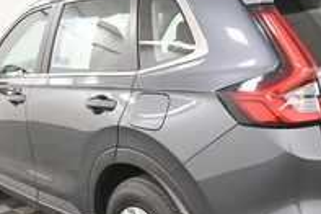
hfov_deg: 32.7
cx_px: 209
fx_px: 543
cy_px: 140
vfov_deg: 22.1
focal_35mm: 61
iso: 2000
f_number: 5.6
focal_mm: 20
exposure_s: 1/125
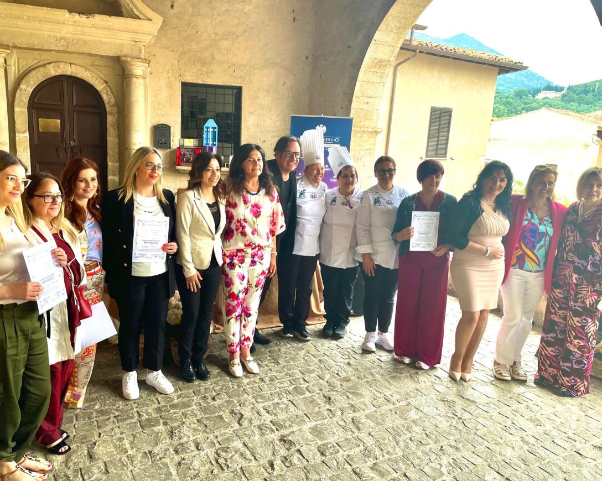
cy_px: 233
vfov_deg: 51.5
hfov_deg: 62.2
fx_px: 499
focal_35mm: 28
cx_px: 281
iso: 64
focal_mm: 4.2
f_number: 1.6
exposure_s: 1/121
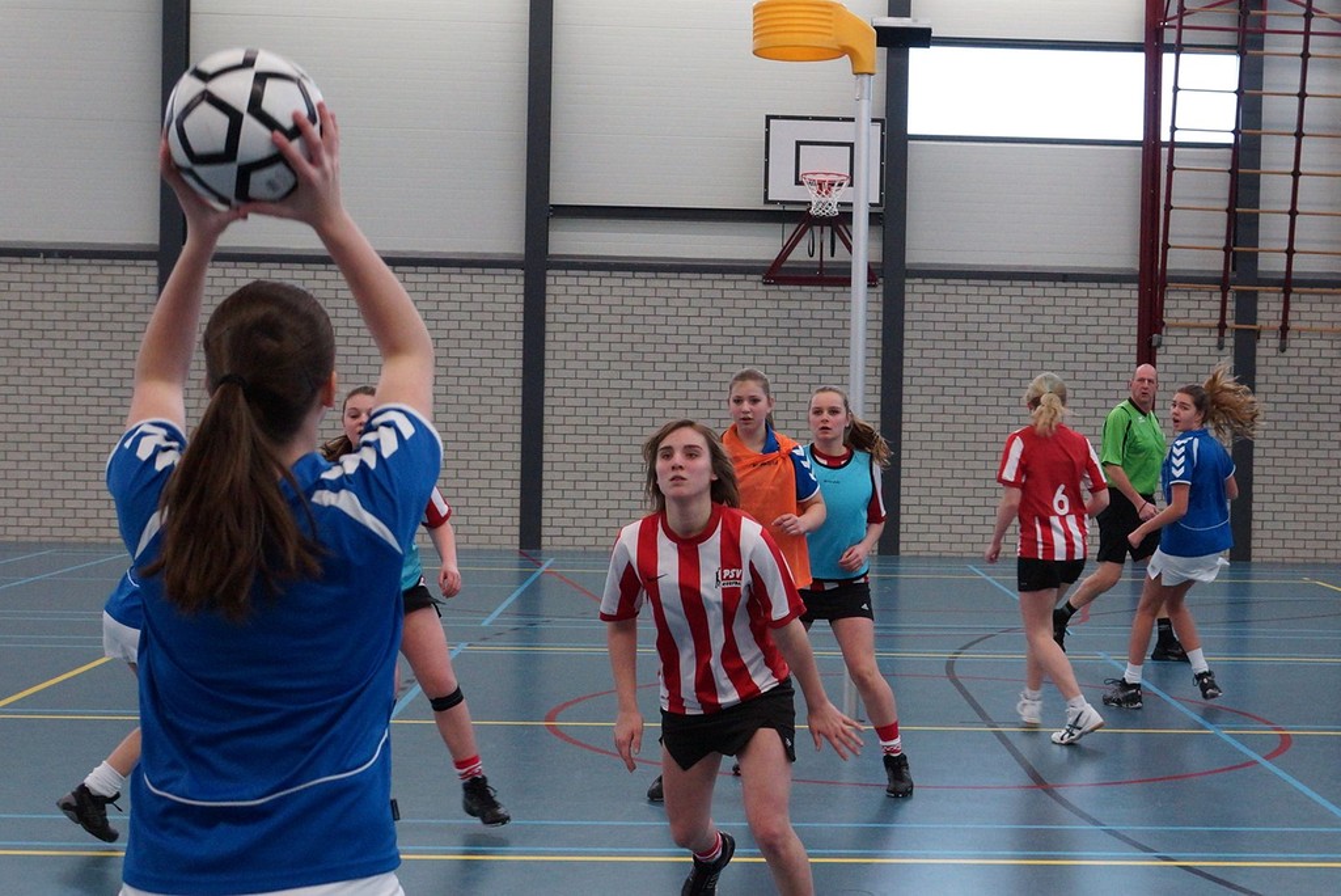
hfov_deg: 53.1
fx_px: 1342
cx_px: 670
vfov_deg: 36.9
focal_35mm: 36
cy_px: 448
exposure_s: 1/250
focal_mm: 24
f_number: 3.5
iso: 1250
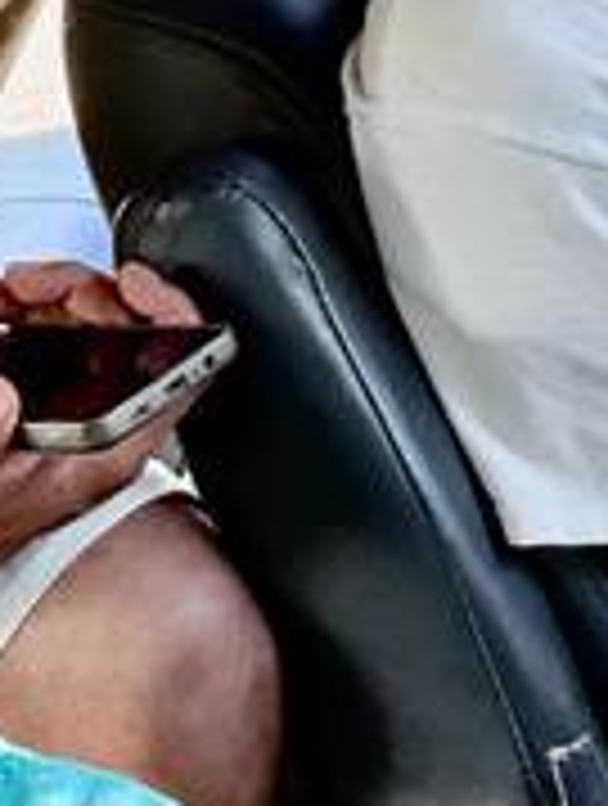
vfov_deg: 17.8
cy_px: -50
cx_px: 113
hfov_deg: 13.8
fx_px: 2497
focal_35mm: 107
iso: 80
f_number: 1.9
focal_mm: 2.69
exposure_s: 1/75
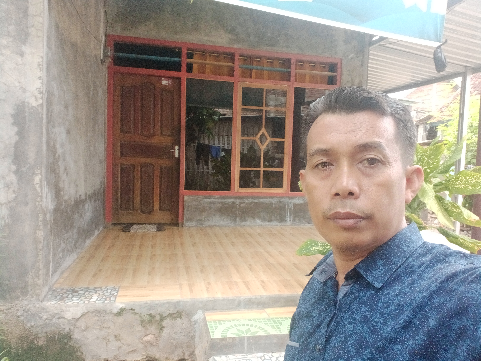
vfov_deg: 51.4
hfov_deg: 65.3
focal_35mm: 27
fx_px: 375
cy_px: 180
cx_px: 240
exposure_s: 1/100
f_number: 2
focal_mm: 2.75
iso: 135
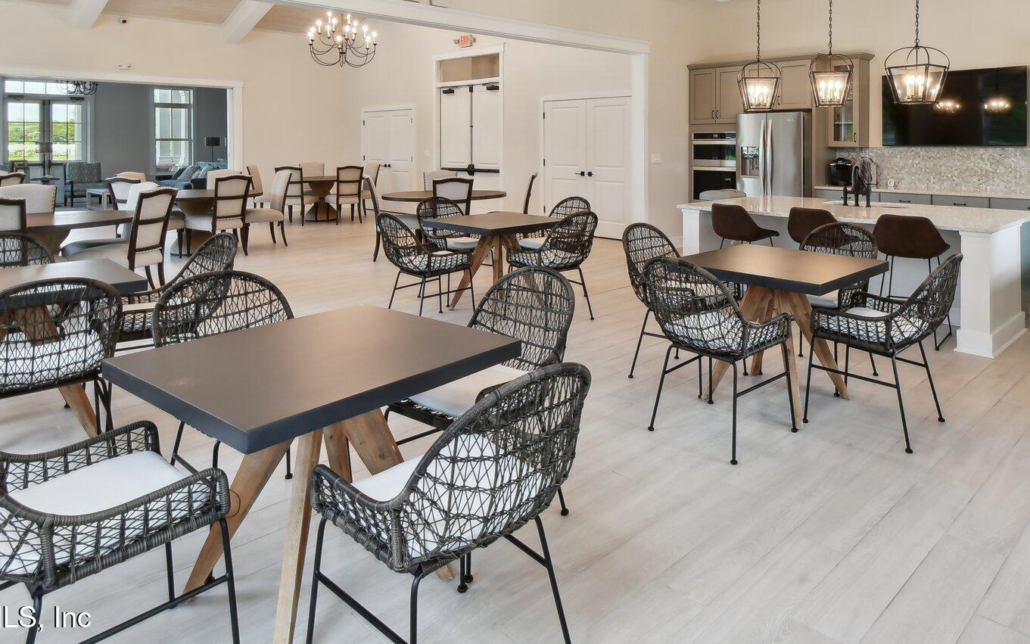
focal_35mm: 23
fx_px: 646
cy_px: 148
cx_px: 599
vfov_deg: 50.4
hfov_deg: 76.6
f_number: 7.1
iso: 100
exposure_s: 1/10
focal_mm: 10
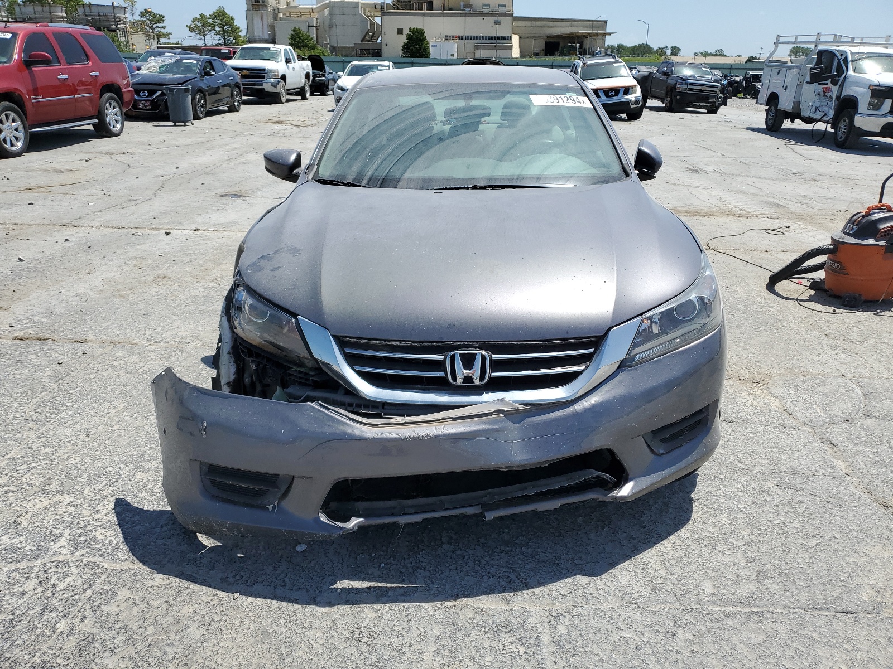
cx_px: 446
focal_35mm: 26
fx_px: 671
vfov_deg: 53.1
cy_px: 334
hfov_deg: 67.3
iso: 50
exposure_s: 1/3333
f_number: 1.5
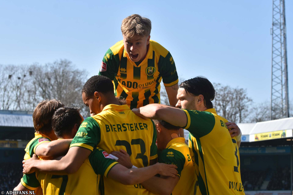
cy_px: 98
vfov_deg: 13.0
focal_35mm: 105
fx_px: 855
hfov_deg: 19.5
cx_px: 146
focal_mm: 70
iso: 320
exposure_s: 1/1000
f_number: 5.6
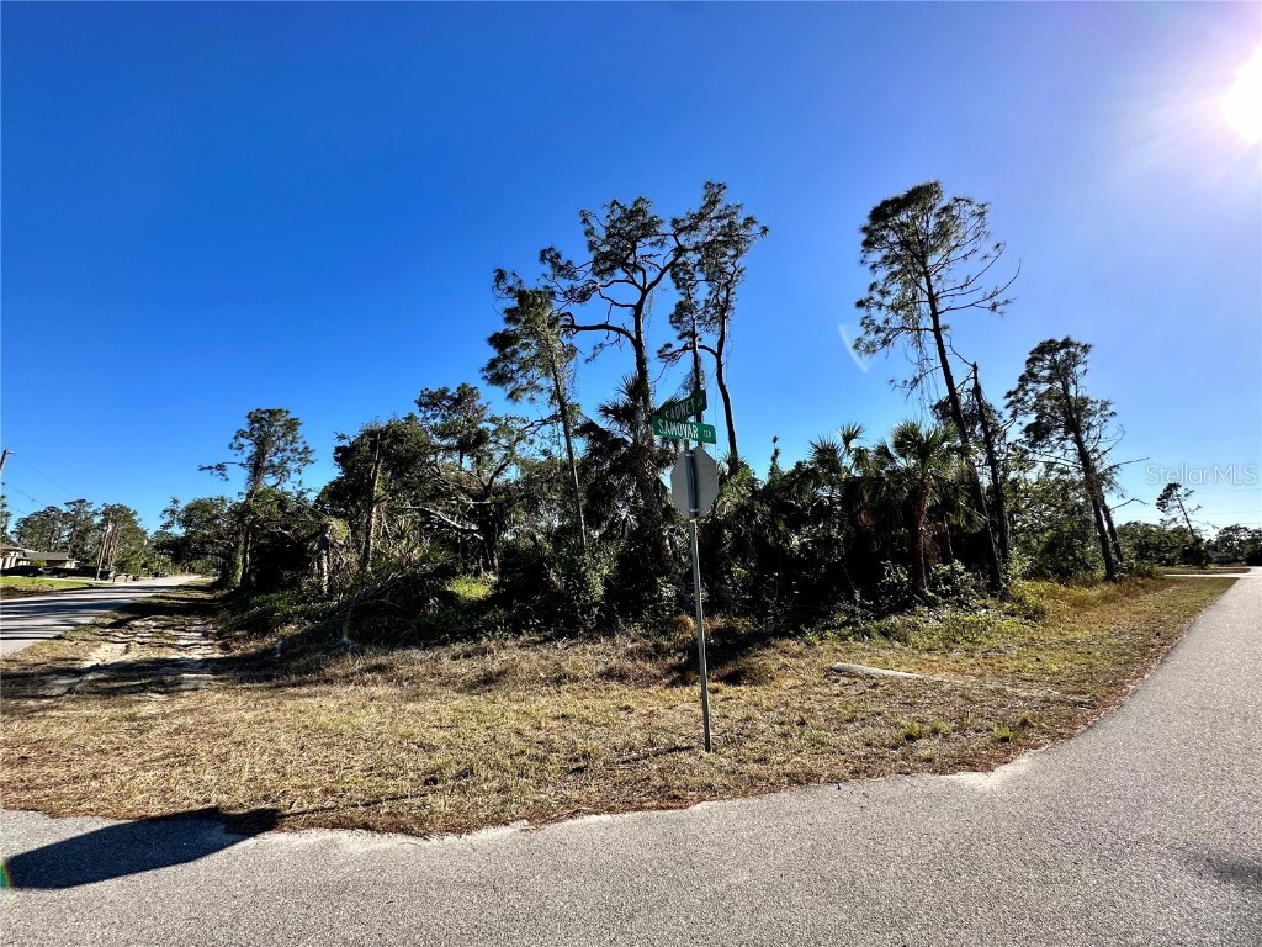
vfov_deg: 85.7
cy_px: 474
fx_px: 510
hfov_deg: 102.1
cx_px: 631
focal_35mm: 14
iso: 40
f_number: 2.2
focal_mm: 2.22
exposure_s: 1/1195
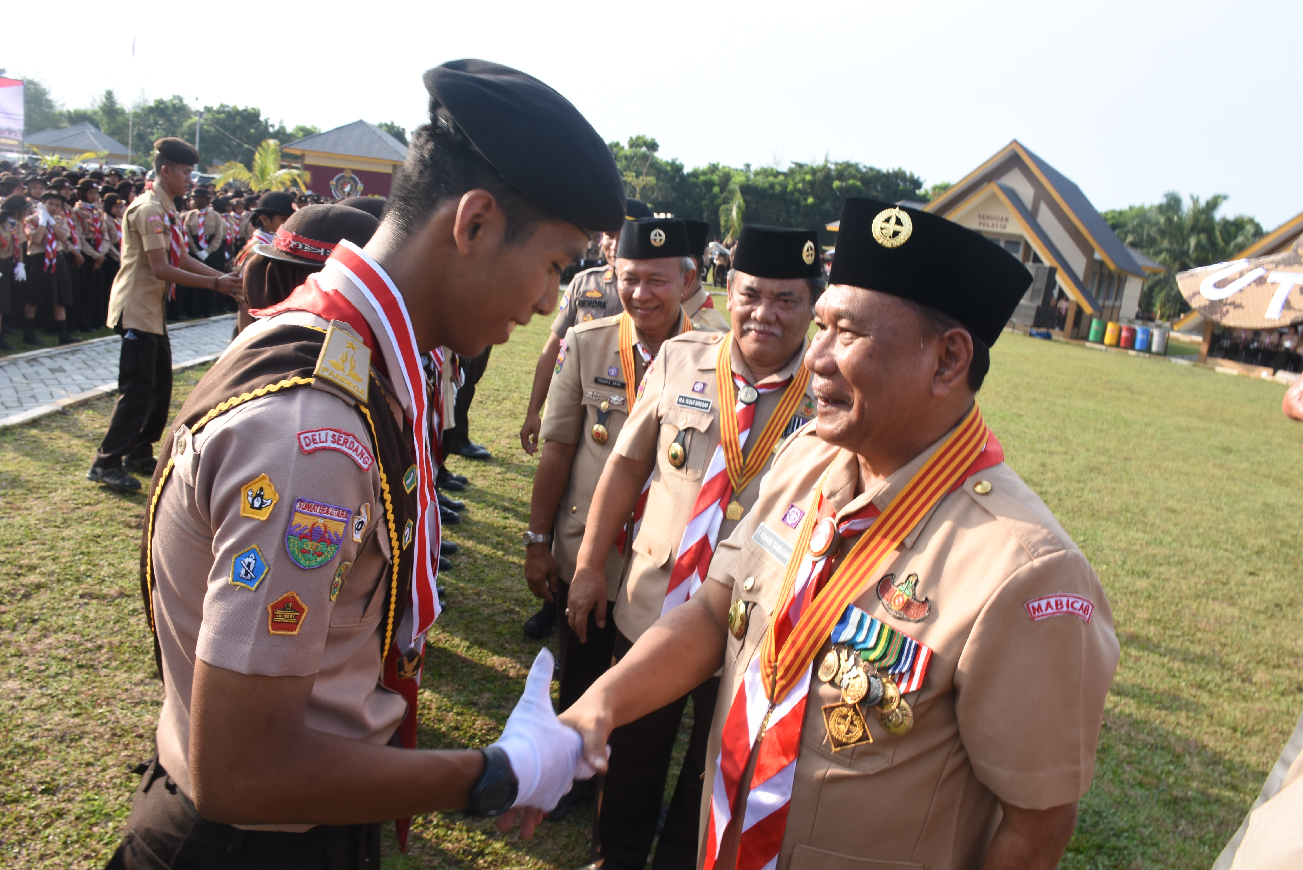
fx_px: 977
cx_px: 652
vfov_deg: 48.0
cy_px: 435
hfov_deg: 67.4
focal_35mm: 27
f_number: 10
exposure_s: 1/100
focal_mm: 18
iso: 200
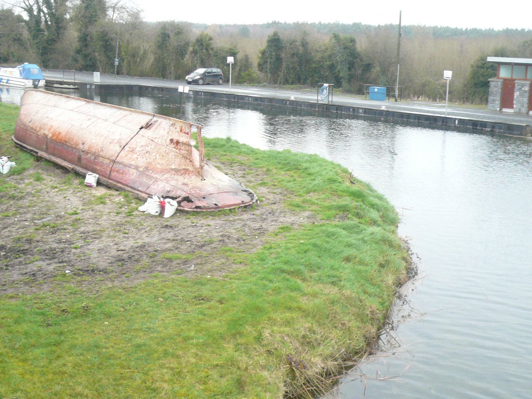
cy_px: 200
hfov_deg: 39.7
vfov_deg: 30.3
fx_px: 738
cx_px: 266
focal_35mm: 48
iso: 100
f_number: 2.9
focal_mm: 5.2
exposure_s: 1/30
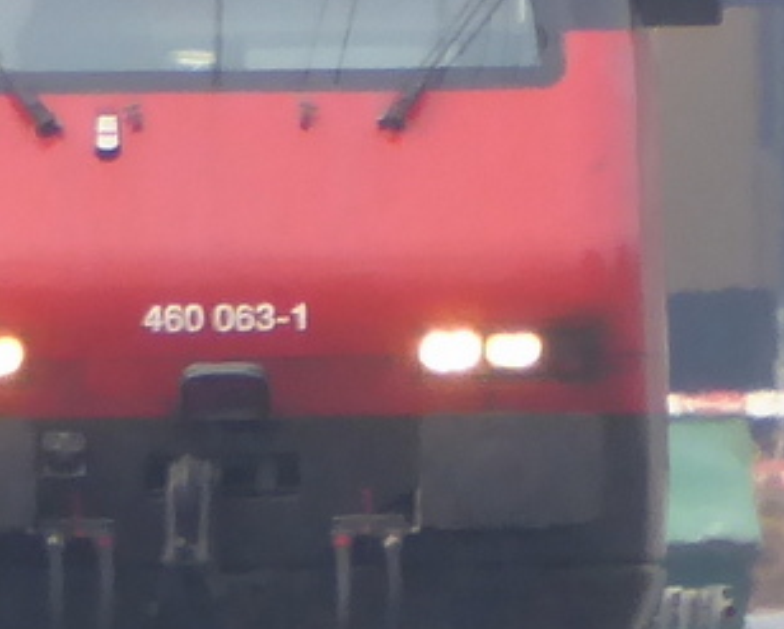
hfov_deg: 0.6
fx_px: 70559
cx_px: 15
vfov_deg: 0.5
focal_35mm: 3038
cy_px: 28
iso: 200
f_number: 6.4
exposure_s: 1/125
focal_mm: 129
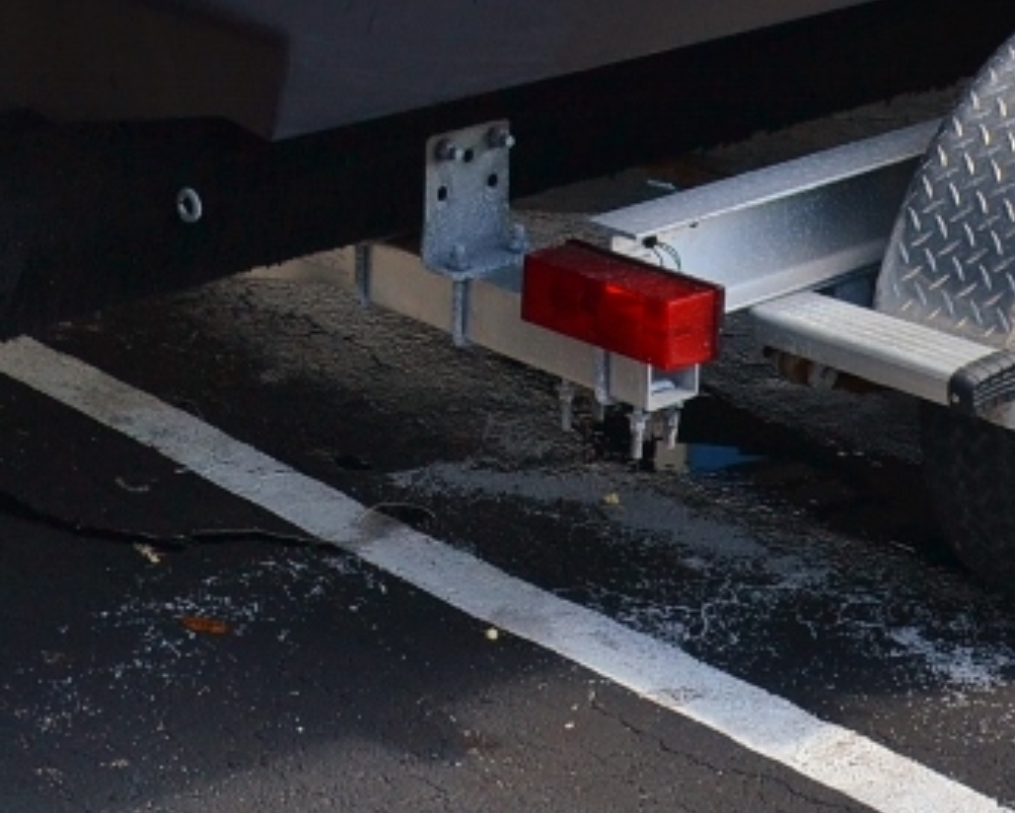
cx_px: 340
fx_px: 3157
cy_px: -398
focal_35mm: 105
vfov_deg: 13.8
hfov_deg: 18.2
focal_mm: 20
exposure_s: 1/160
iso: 100
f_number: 6.3
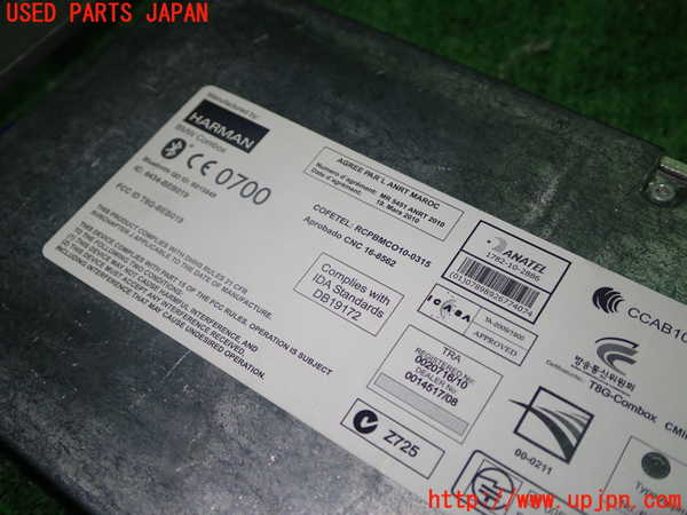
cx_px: 344
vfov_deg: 37.7
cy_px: 258
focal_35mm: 38
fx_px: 754
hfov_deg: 49.0
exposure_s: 1/80
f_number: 2.7
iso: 160
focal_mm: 6.83
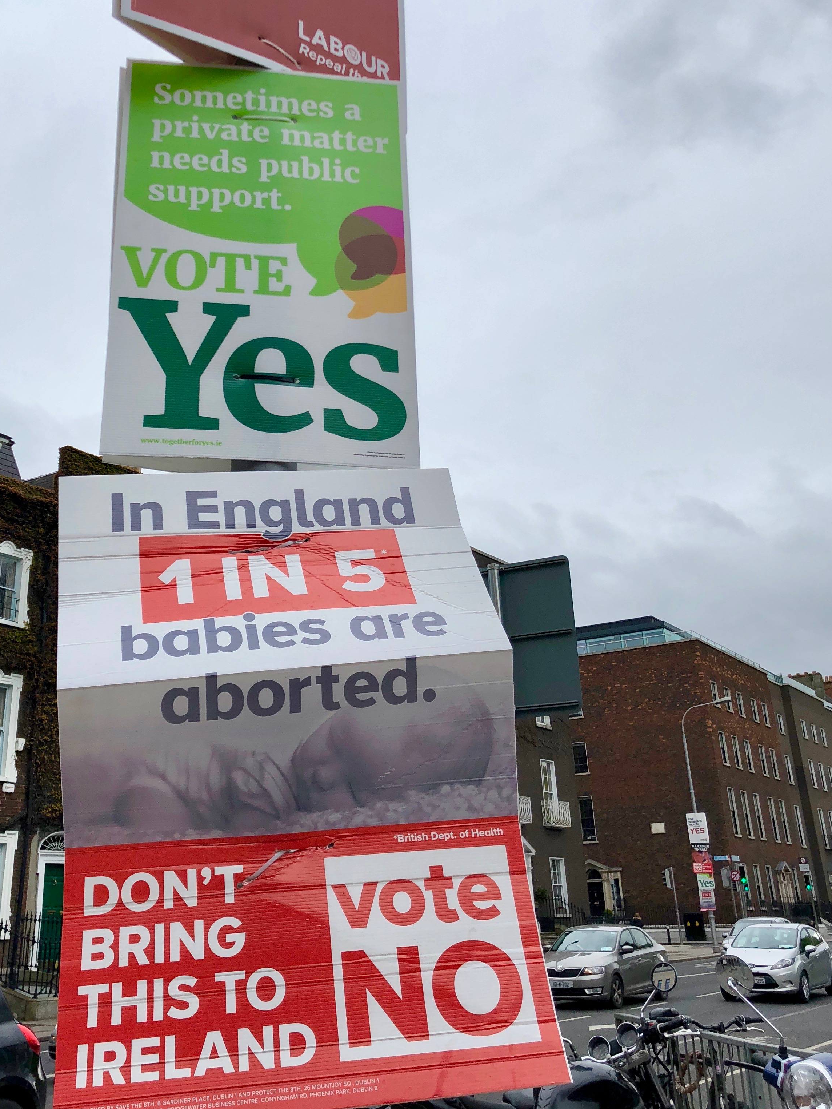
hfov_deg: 38.5
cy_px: 377
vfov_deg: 49.3
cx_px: 345
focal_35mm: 37
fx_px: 1186
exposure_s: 1/1312
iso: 20
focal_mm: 4
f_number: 1.8
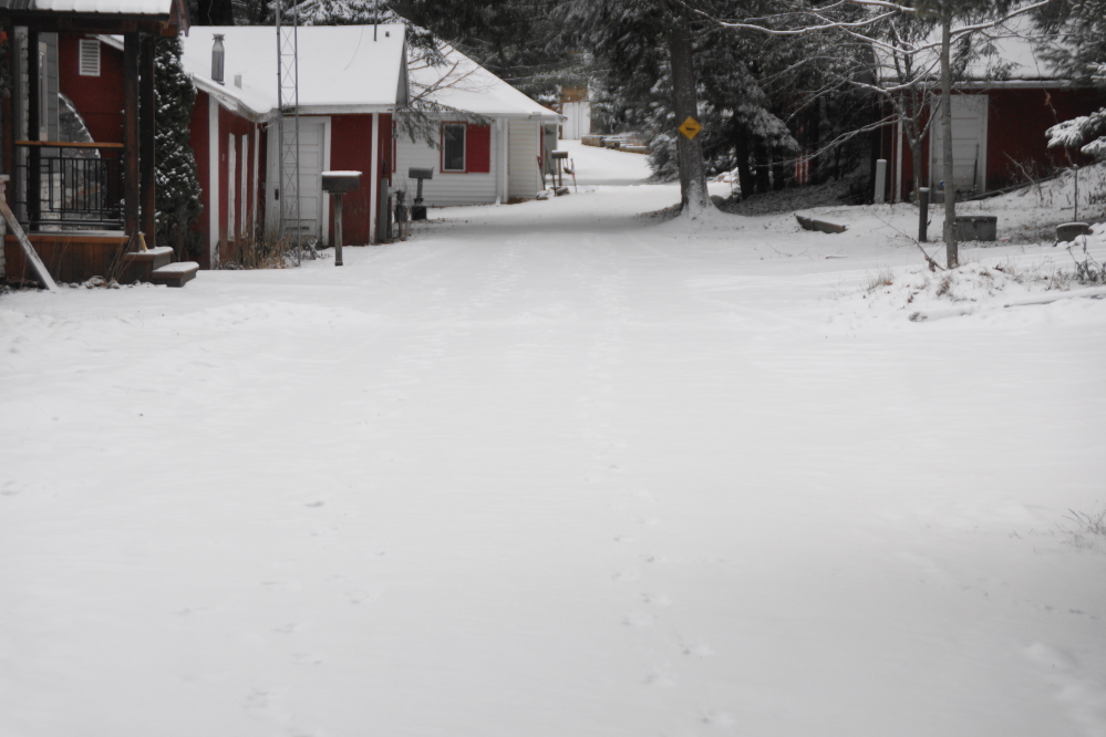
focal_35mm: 135
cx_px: 553
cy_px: 368
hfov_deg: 15.2
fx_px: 4147
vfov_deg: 10.2
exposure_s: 1/160
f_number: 5.6
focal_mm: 90
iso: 200
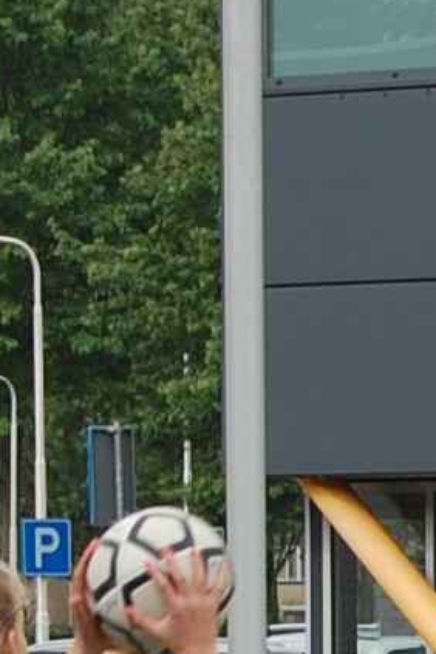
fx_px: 4541
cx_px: -213
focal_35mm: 250
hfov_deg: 5.4
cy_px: 683
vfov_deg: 8.2
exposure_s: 1/250
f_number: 8
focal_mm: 46
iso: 200
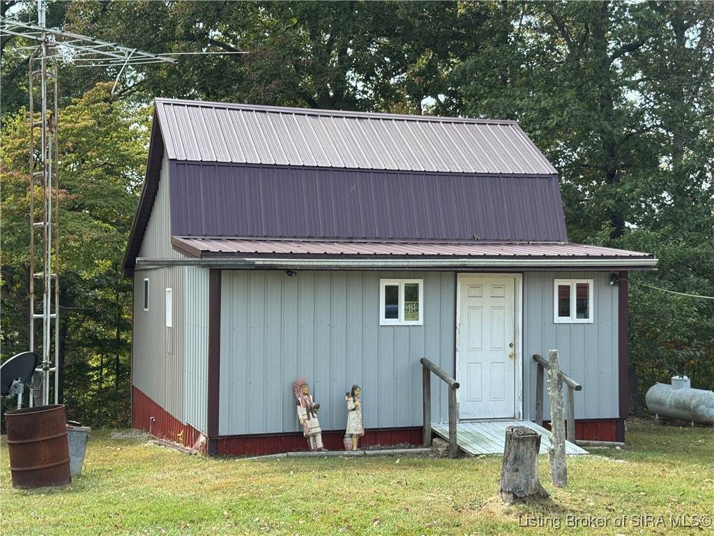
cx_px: 357
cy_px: 268
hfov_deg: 39.7
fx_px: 990
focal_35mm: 48
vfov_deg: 30.3
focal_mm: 6.76
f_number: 1.78
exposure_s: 1/1312
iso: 64
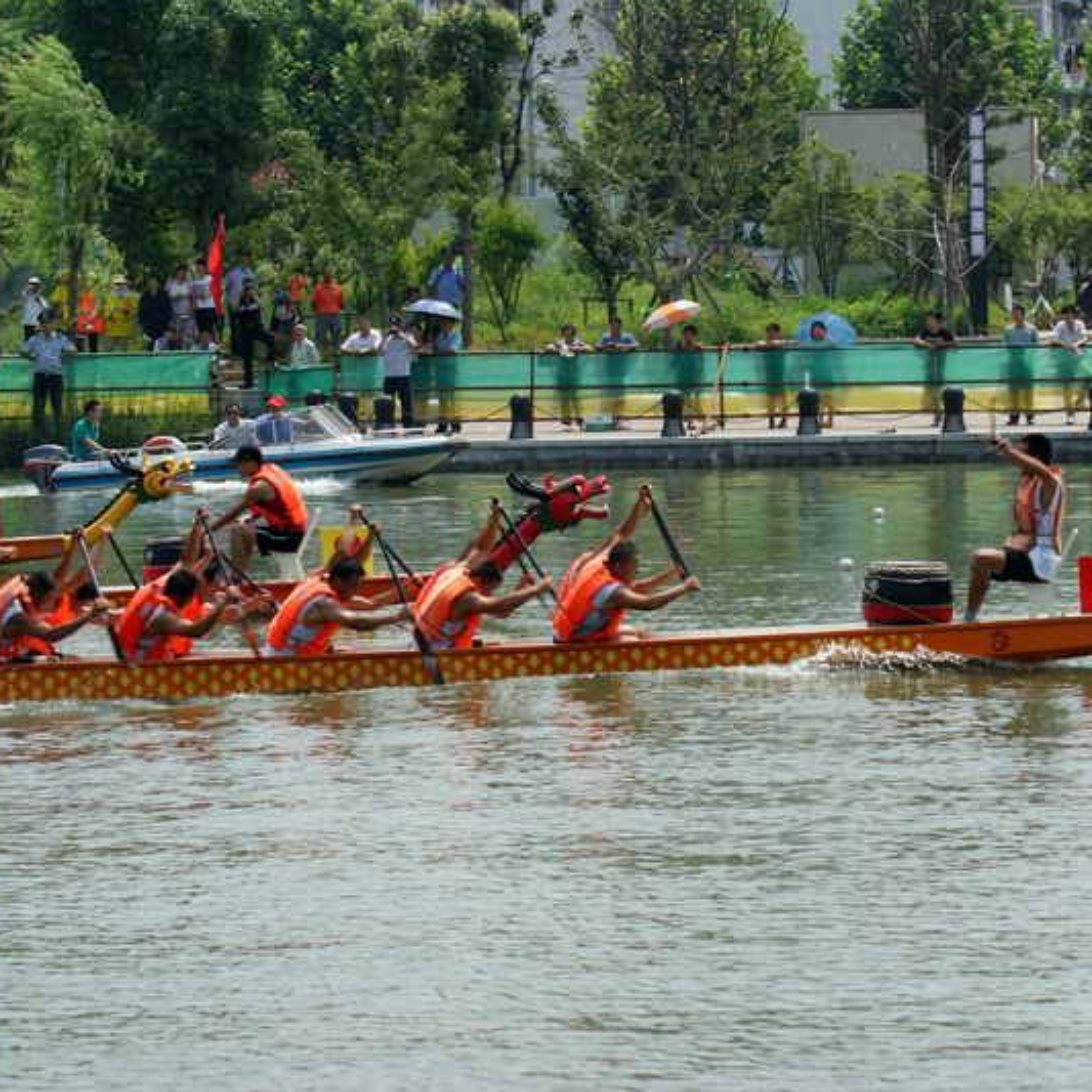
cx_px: 733
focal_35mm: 144
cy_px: 545
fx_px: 5127
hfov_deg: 12.1
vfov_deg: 12.2
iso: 100
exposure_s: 1/160
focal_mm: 75
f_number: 9
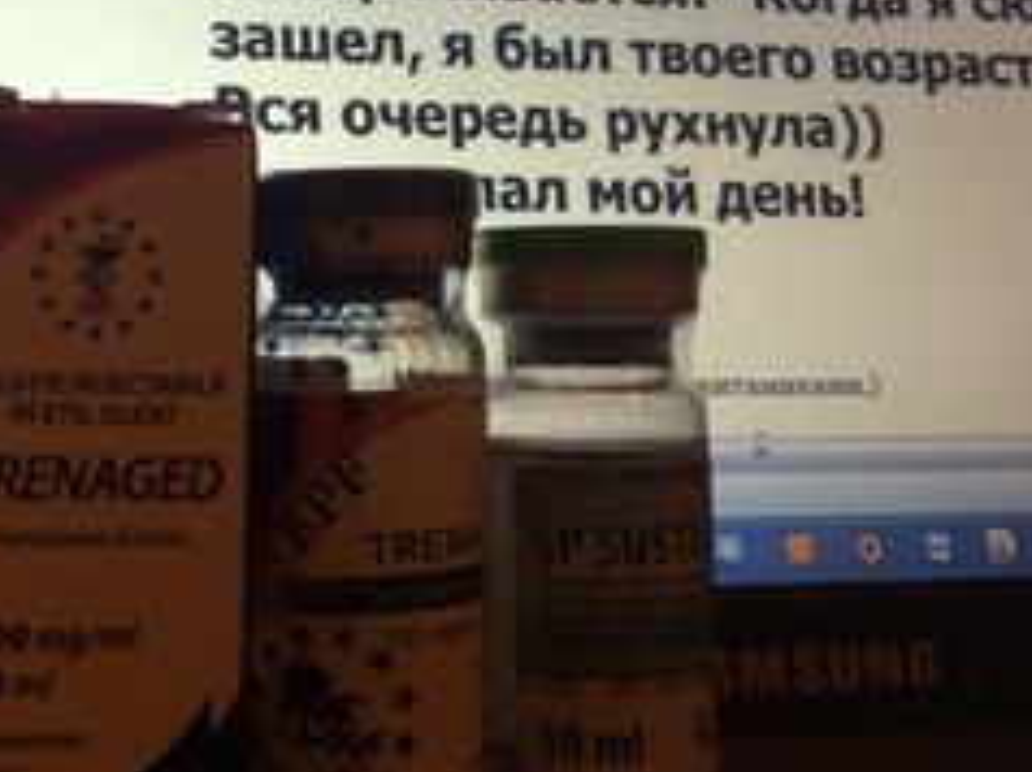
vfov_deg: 23.8
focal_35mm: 61
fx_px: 1817
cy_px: 232
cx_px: 212
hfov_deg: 31.0
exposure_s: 1/33
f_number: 2.2
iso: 64
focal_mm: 4.15
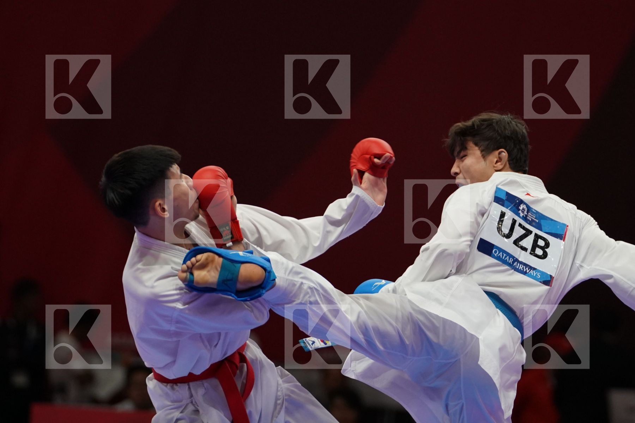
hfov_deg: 6.2
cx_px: 318
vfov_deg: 4.2
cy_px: 212
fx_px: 5838
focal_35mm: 331
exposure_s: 1/1000
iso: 2500
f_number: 4
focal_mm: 221
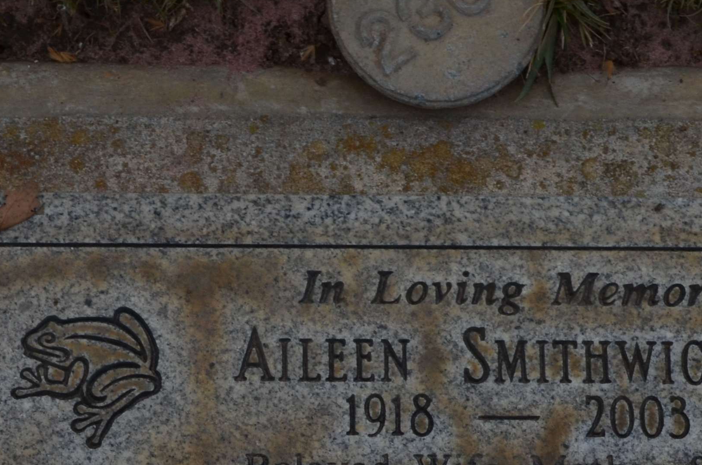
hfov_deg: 14.1
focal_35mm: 146
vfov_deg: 9.1
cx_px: 301
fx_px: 2841
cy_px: 682
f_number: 8
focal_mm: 32
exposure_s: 1/250
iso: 180
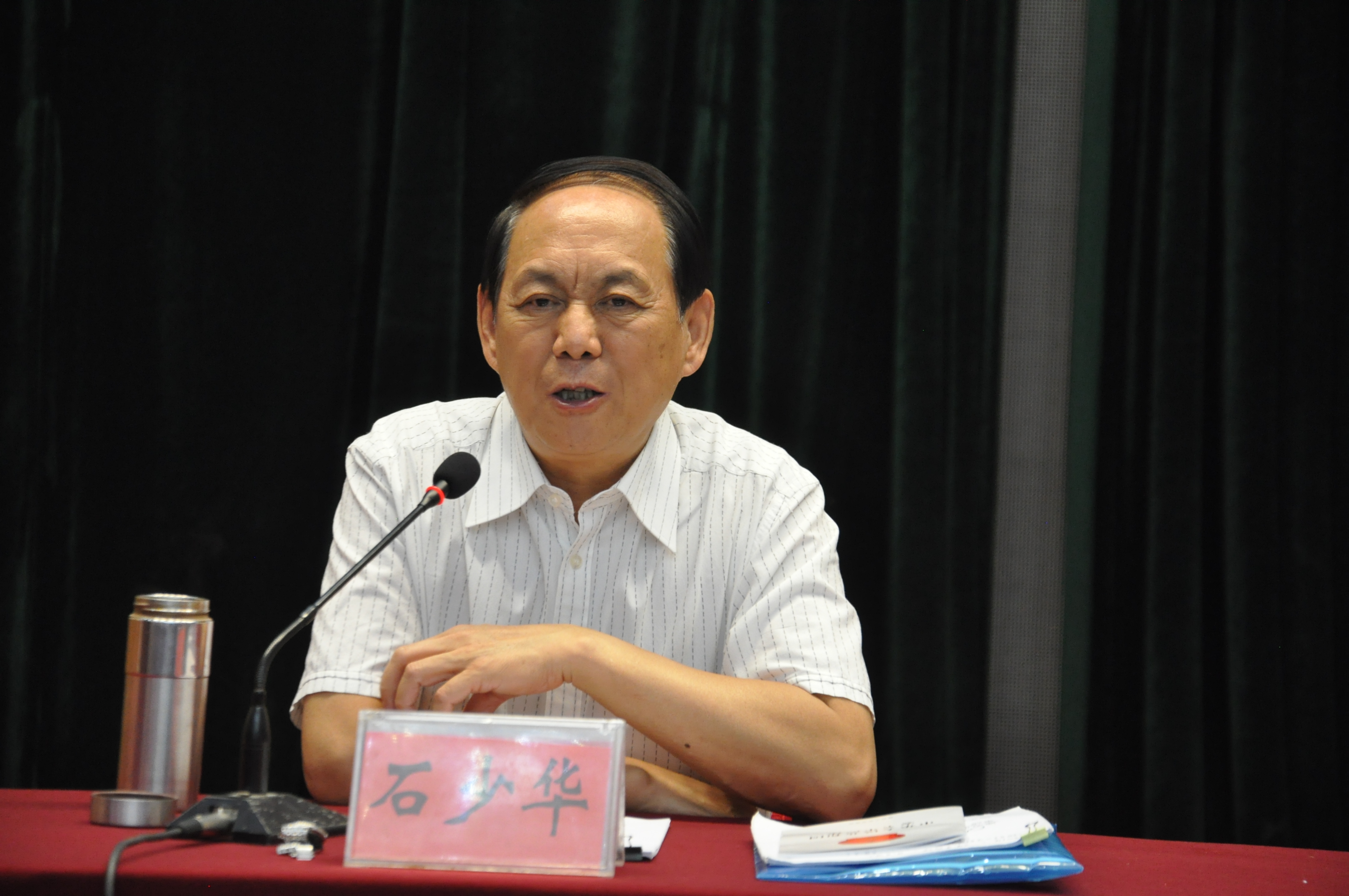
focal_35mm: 147
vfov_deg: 9.3
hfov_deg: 14.0
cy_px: 448
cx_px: 674
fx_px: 5502
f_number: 5.6
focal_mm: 98
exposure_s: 1/30
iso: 1400
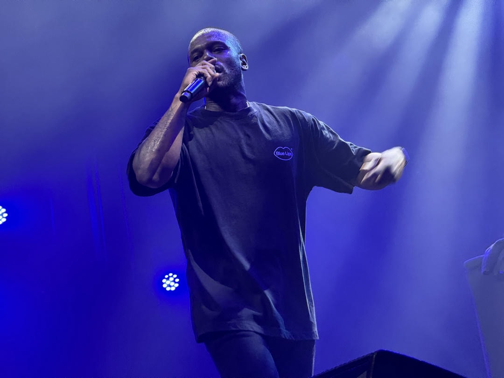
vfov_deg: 12.3
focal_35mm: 120
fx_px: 1747
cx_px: 252
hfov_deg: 16.4
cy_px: 189
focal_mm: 15.66
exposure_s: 1/60
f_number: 2.8
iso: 250
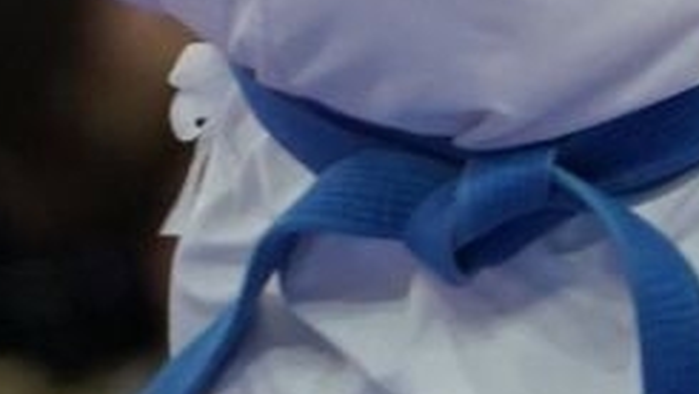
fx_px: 36358
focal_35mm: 1961
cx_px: 1244
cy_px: -868
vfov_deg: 0.6
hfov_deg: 1.1
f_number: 2.8
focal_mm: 170
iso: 1600
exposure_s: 1/1000
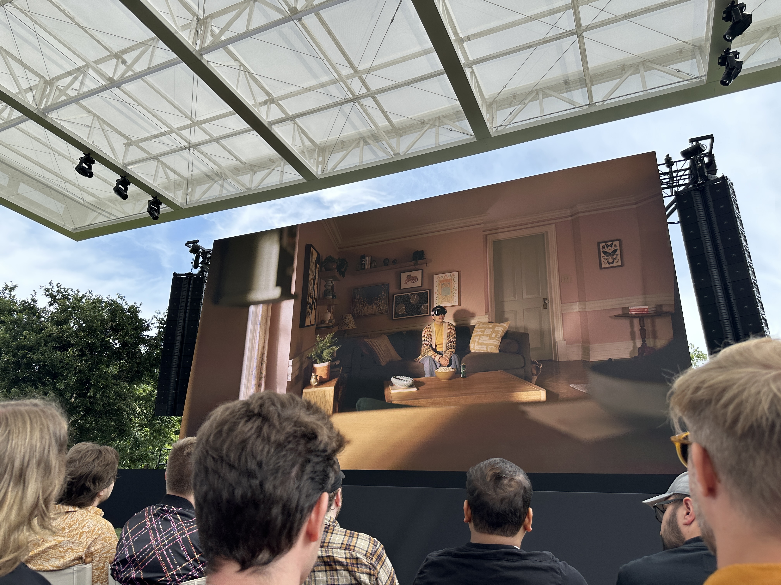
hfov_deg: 71.6
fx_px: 541
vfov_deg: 56.8
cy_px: 292
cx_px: 390
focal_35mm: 24
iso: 80
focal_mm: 6.86
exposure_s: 1/1949
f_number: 1.78
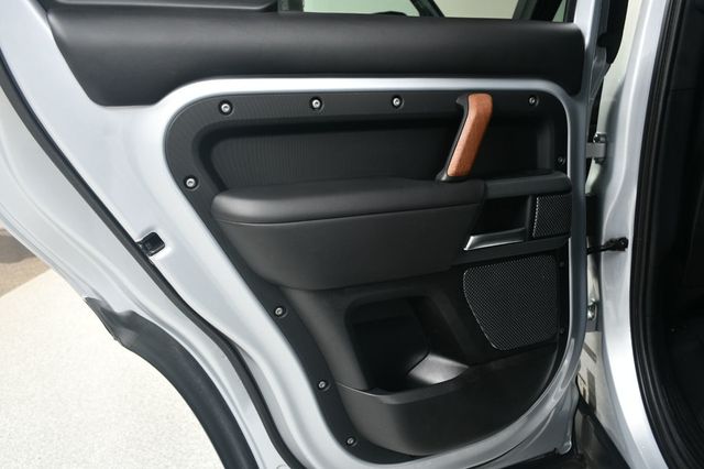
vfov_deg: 43.6
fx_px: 586
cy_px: 234
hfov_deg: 62.0
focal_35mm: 30
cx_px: 352
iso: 100
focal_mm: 20
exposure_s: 1/160
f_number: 5.6
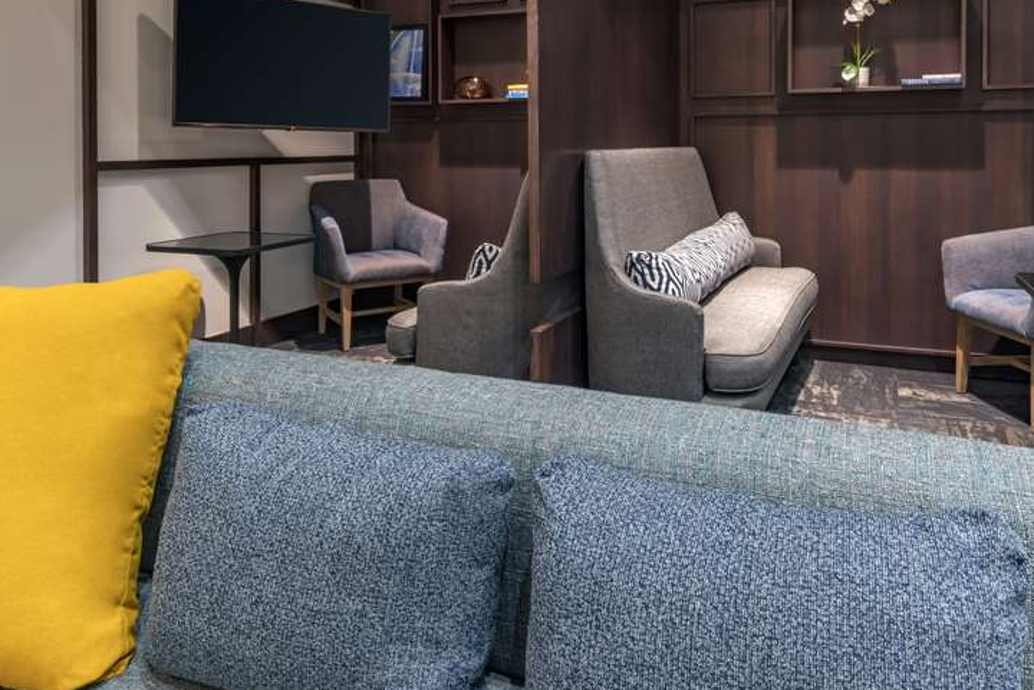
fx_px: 775
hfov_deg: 67.2
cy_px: 279
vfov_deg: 47.7
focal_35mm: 27
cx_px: 565
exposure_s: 10
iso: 160
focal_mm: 19
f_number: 20
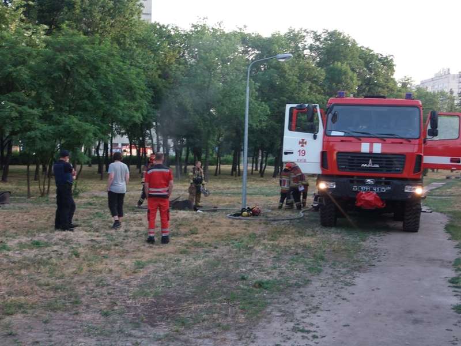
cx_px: 230
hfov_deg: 38.9
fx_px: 653
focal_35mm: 49
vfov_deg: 29.7
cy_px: 173
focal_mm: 8.7
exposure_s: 1/50
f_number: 3.8
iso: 100
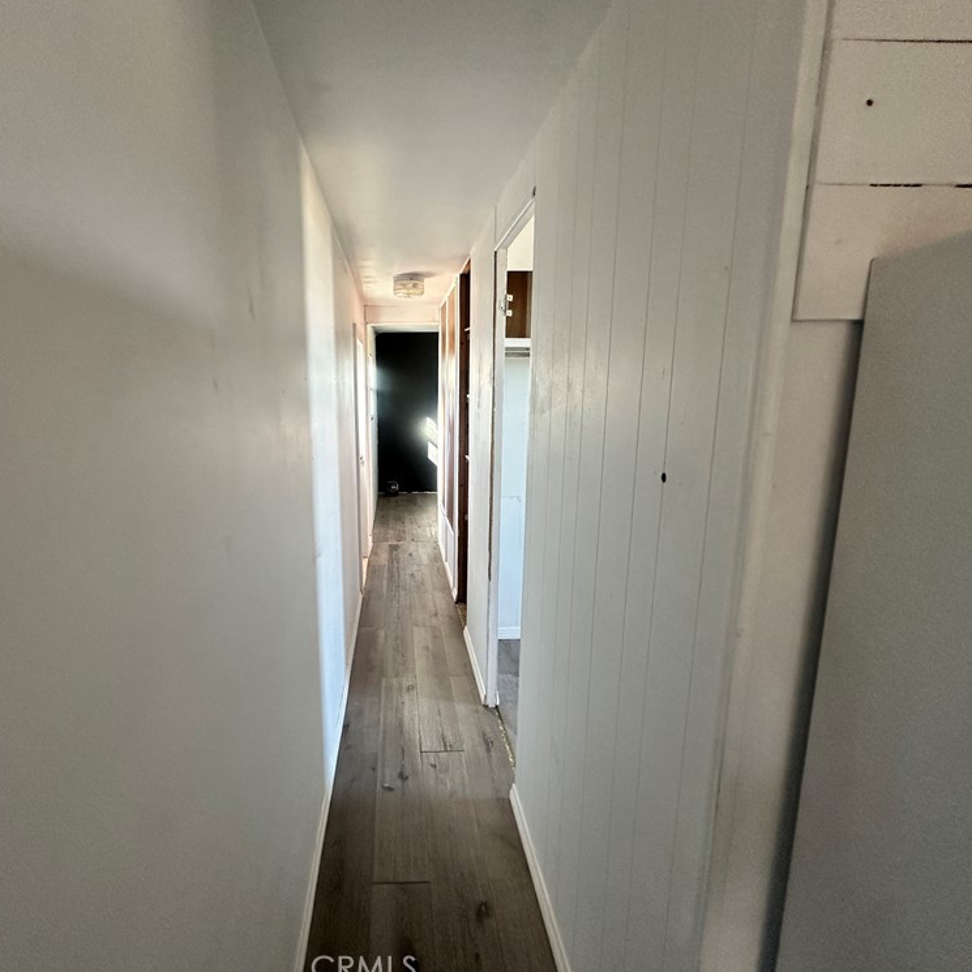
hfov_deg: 83.3
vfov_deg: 84.0
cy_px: 485
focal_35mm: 17
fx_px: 540
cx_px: 404
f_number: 2.2
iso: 250
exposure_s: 1/99
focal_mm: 2.22
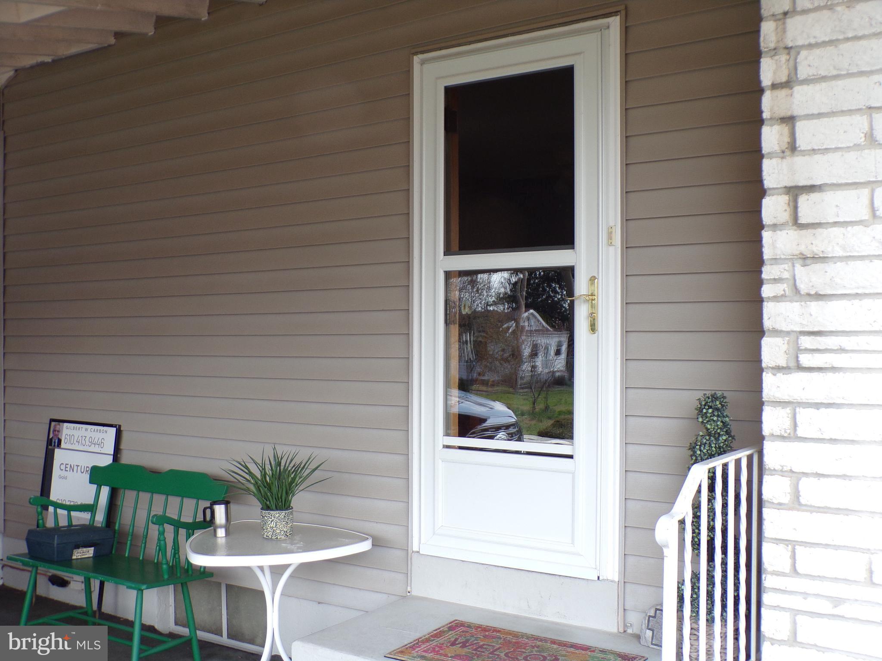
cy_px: 330
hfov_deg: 50.1
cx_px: 441
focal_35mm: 37
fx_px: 943
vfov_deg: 38.7
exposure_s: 1/200
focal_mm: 6.6
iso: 80
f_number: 3.3
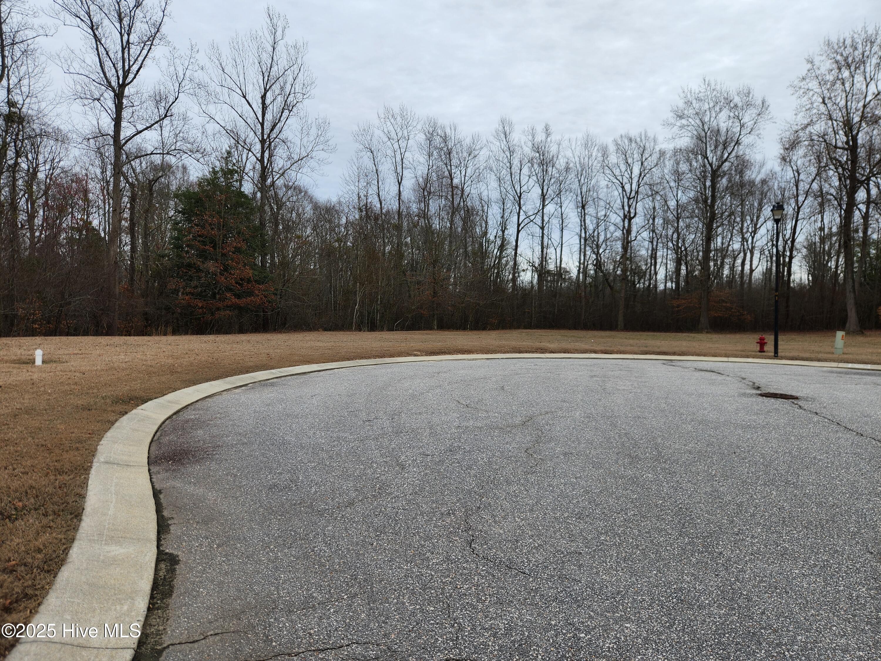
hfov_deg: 73.9
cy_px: 330
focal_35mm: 23
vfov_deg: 58.9
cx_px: 440
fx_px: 585
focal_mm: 5.4
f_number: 1.8
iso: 20
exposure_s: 1/957
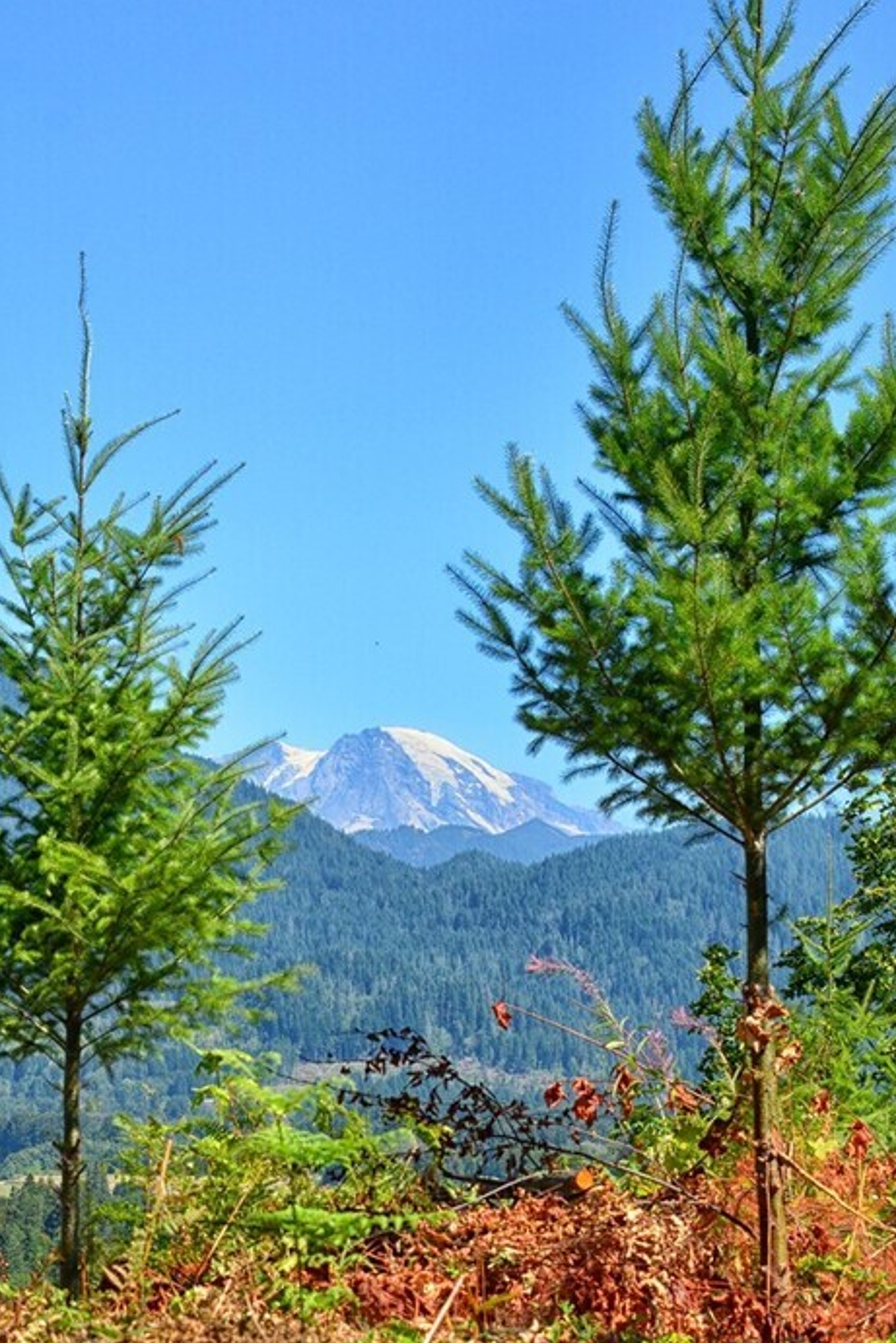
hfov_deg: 13.7
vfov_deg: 20.4
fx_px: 3731
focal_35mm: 100
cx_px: 403
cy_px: 856
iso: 200
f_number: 8
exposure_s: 1/400
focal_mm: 48
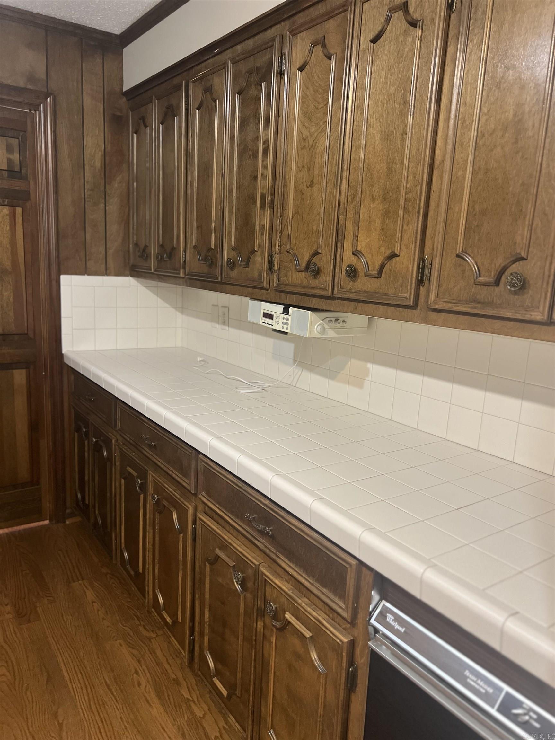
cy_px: 370
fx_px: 556
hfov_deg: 53.1
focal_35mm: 26
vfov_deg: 67.3
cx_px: 278
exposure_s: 1/60
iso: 250
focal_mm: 5.7
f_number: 1.5
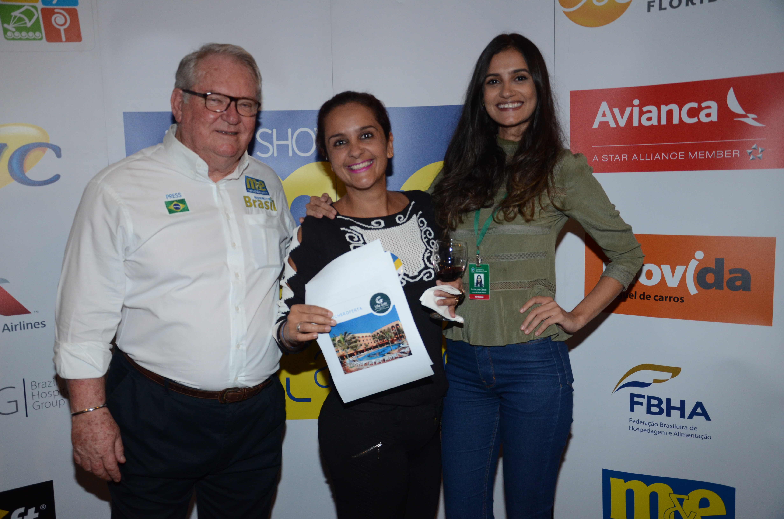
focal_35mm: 33
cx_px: 392
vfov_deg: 39.8
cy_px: 260
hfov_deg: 57.3
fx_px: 717
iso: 1000
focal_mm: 22
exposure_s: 1/80
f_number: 3.8
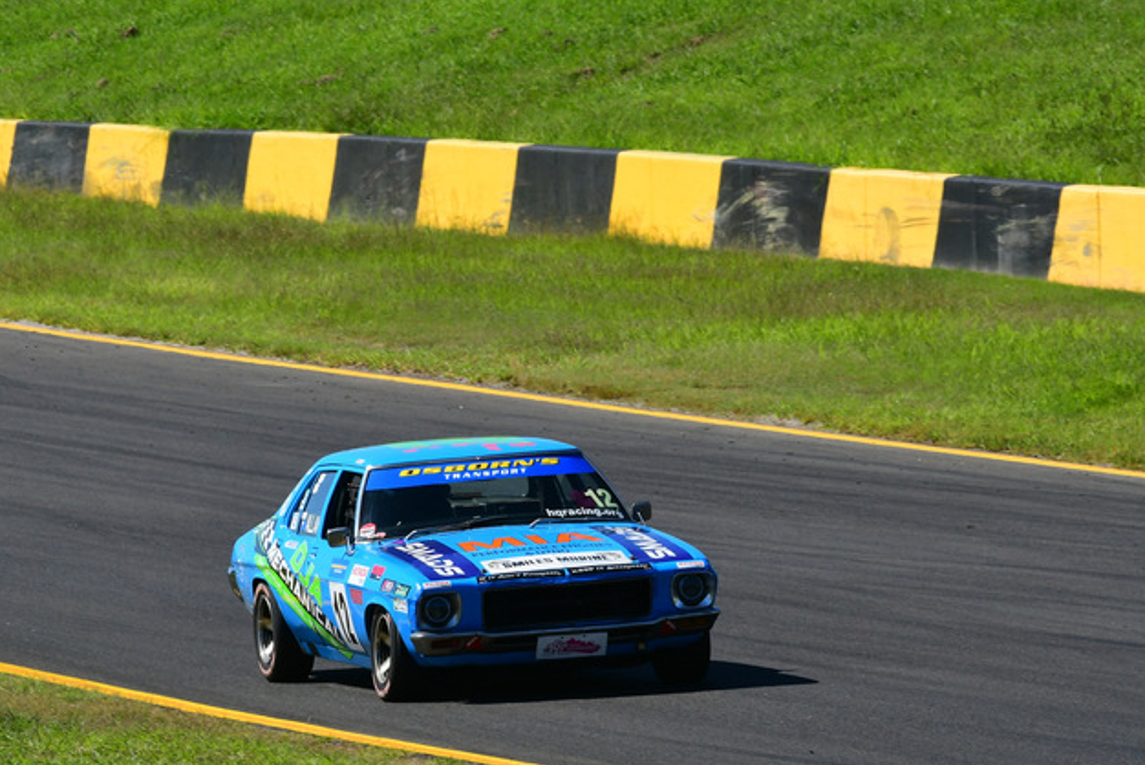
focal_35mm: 613
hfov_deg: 3.4
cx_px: 534
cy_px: 408
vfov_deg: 2.2
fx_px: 19505
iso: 500
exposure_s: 1/640
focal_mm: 320
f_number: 13
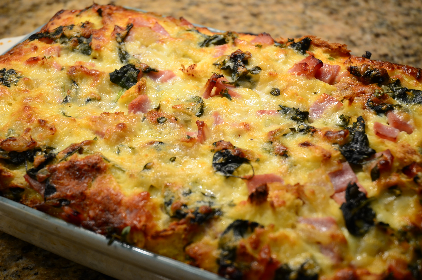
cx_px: 211
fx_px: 772
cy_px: 140
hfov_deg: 30.6
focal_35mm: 66
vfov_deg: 20.5
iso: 200
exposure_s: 1/20
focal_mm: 44
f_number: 4.2
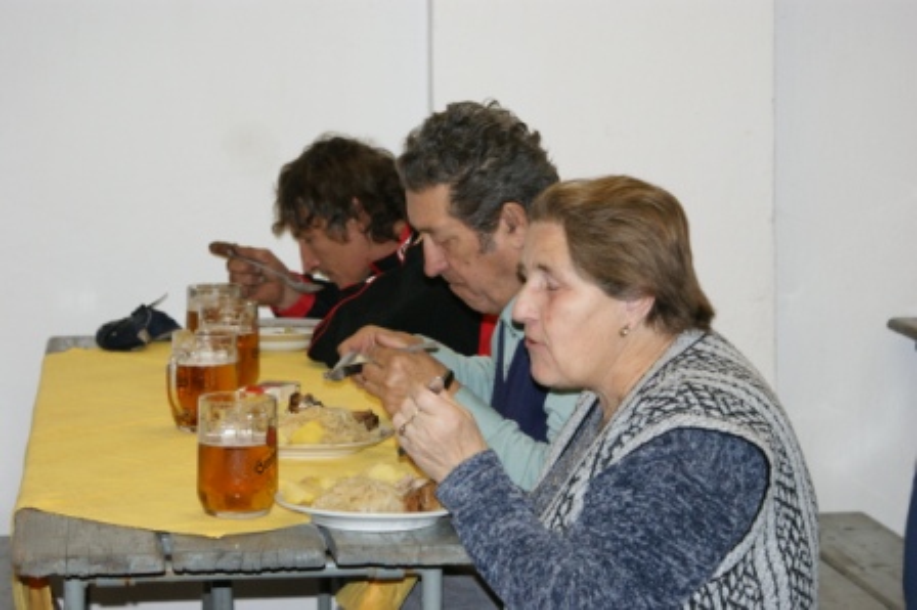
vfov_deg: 13.0
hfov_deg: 19.5
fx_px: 2673
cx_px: 458
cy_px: 305
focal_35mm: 105
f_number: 5.6
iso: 400
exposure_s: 1/125
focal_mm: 70
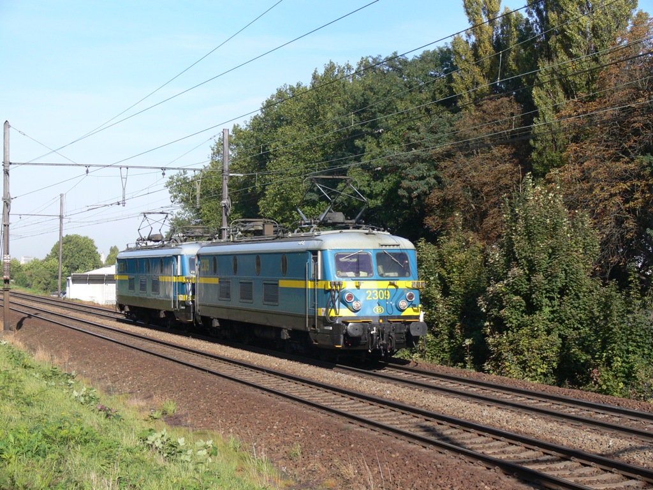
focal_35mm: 71
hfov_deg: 27.4
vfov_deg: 20.7
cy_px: 245
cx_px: 326
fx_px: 1339
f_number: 4
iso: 100
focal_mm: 15
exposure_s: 1/640
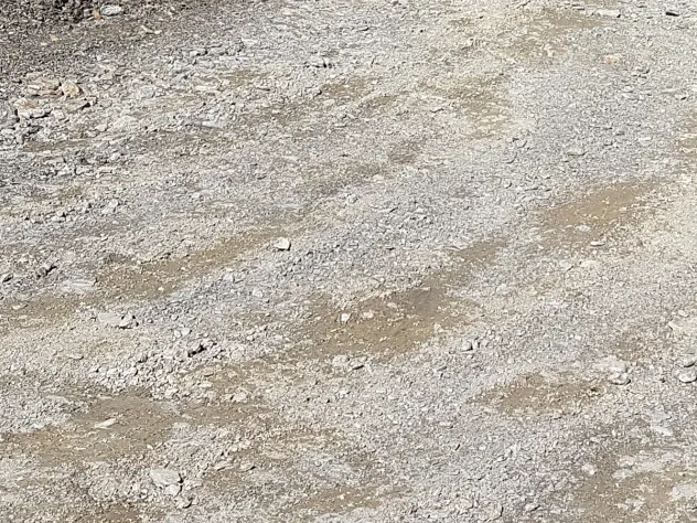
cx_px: 648
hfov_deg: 23.9
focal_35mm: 79
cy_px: -158
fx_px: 1591
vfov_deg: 17.5
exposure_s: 1/2848
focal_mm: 4.2
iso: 40
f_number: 1.7
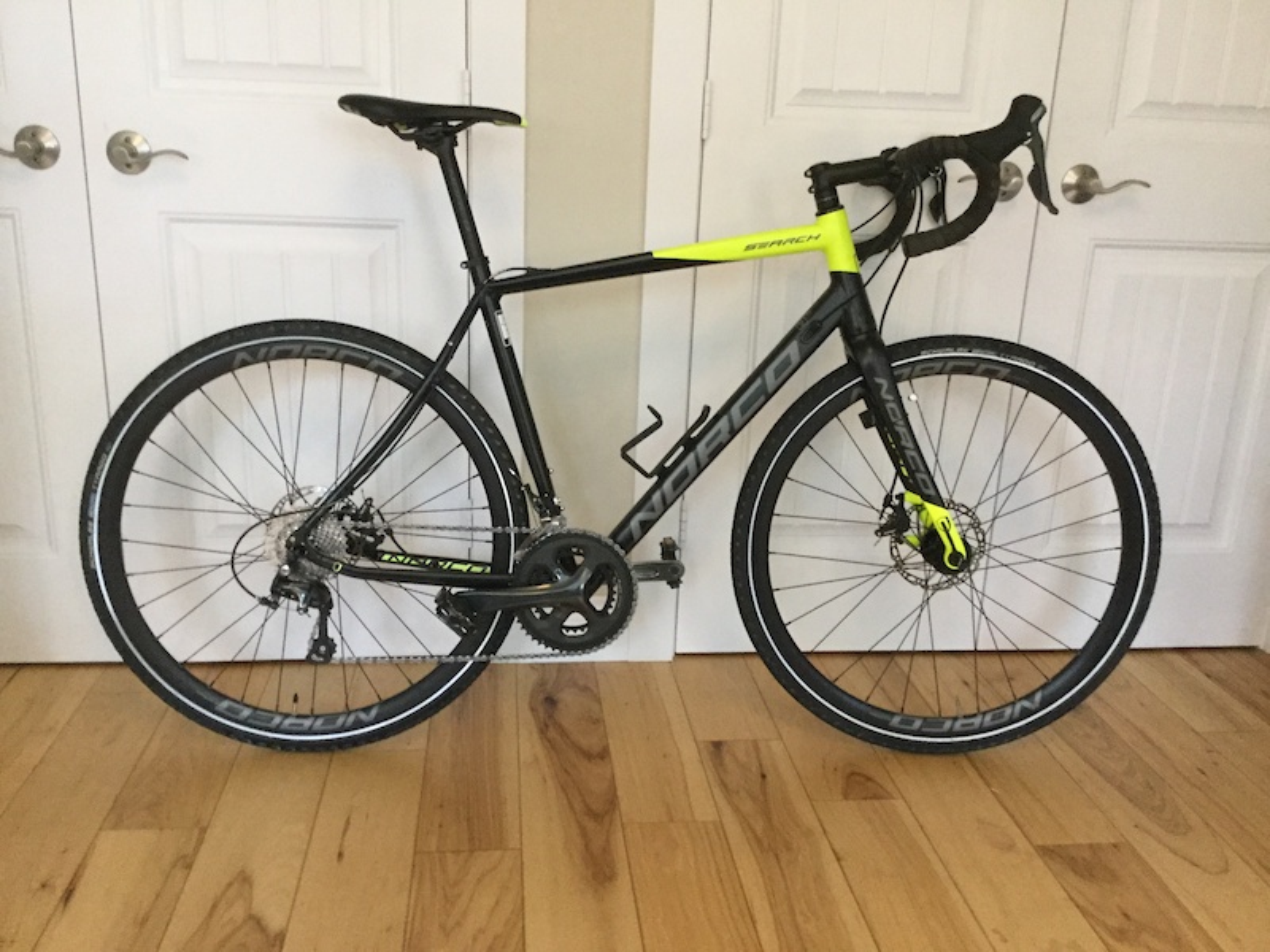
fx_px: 1137
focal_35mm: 31
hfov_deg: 58.4
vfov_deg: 45.4
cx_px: 635
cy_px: 476
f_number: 2.4
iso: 200
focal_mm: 3.3
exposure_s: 1/24
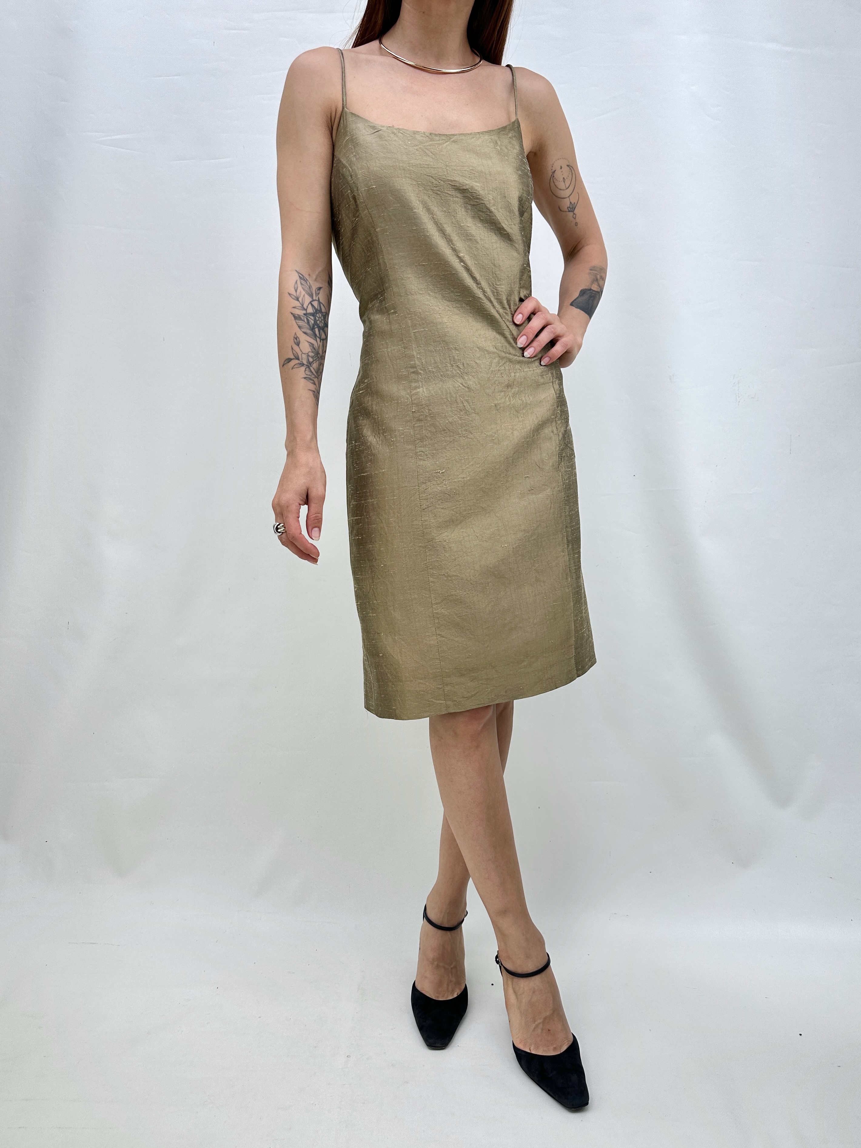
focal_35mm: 24
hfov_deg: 56.8
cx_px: 430
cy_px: 574
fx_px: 796
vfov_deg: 71.6
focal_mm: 6.86
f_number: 1.78
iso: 80
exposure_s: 1/971
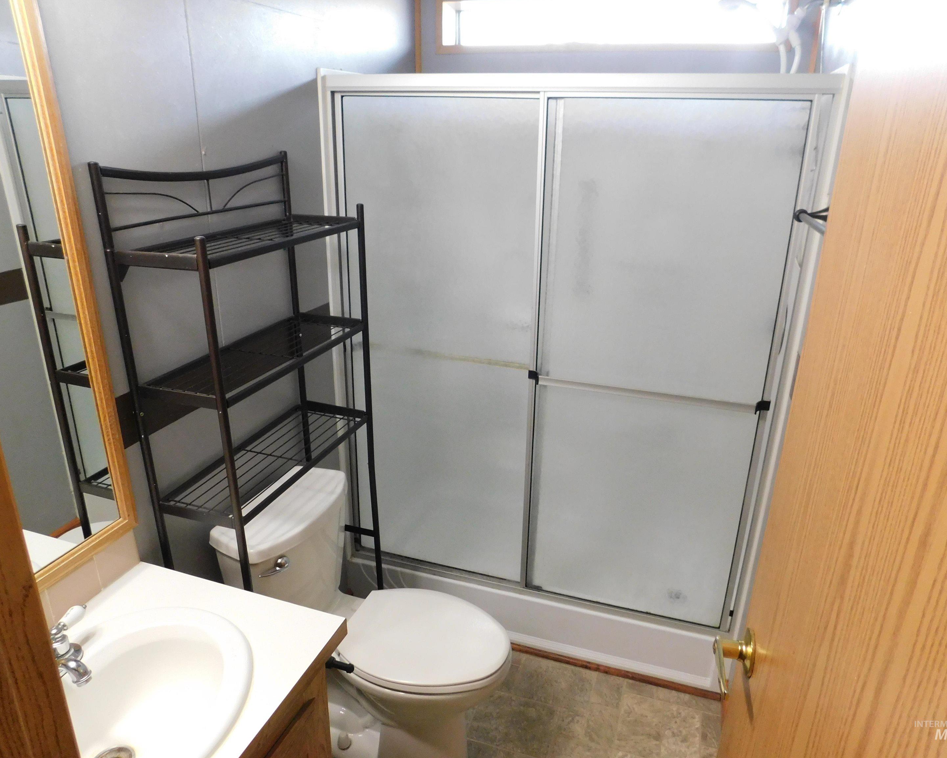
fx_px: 673
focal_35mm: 24
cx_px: 484
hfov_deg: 70.3
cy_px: 379
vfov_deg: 58.8
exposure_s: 1/25
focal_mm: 4
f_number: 3
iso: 400
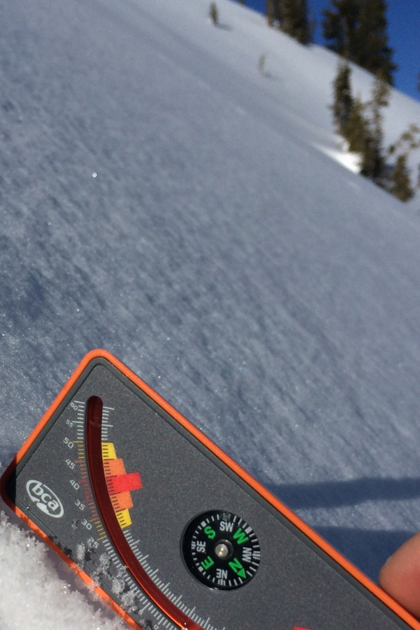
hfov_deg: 26.2
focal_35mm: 51
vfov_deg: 38.5
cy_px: 408
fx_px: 892
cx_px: 119
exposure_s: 1/10309
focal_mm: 4.12
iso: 40
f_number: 2.2
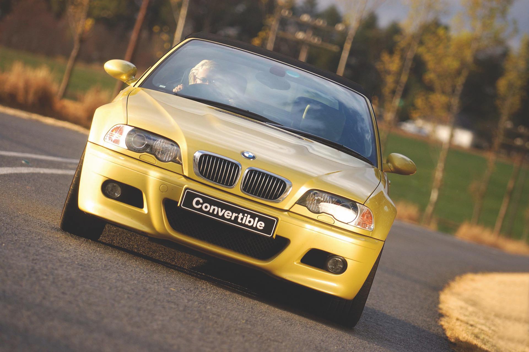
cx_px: 264
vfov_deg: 6.5
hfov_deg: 9.8
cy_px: 176
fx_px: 3083
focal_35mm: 210
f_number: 2.8
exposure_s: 1/160
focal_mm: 140
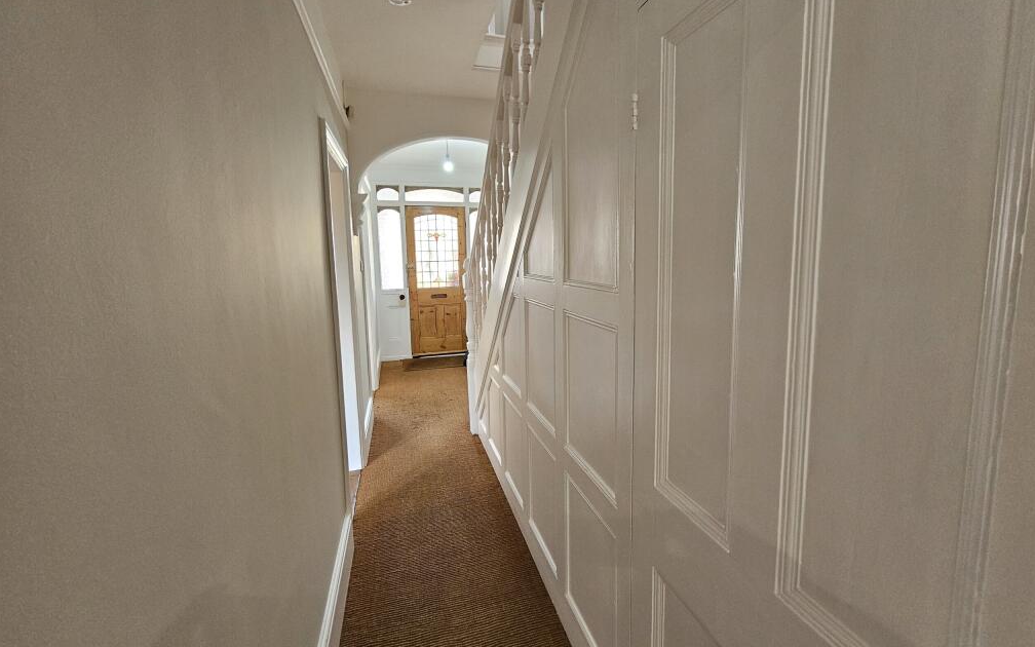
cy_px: 302
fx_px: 395
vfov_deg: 78.5
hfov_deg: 105.3
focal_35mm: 14
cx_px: 521
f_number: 2.2
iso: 320
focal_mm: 2.2
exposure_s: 1/50
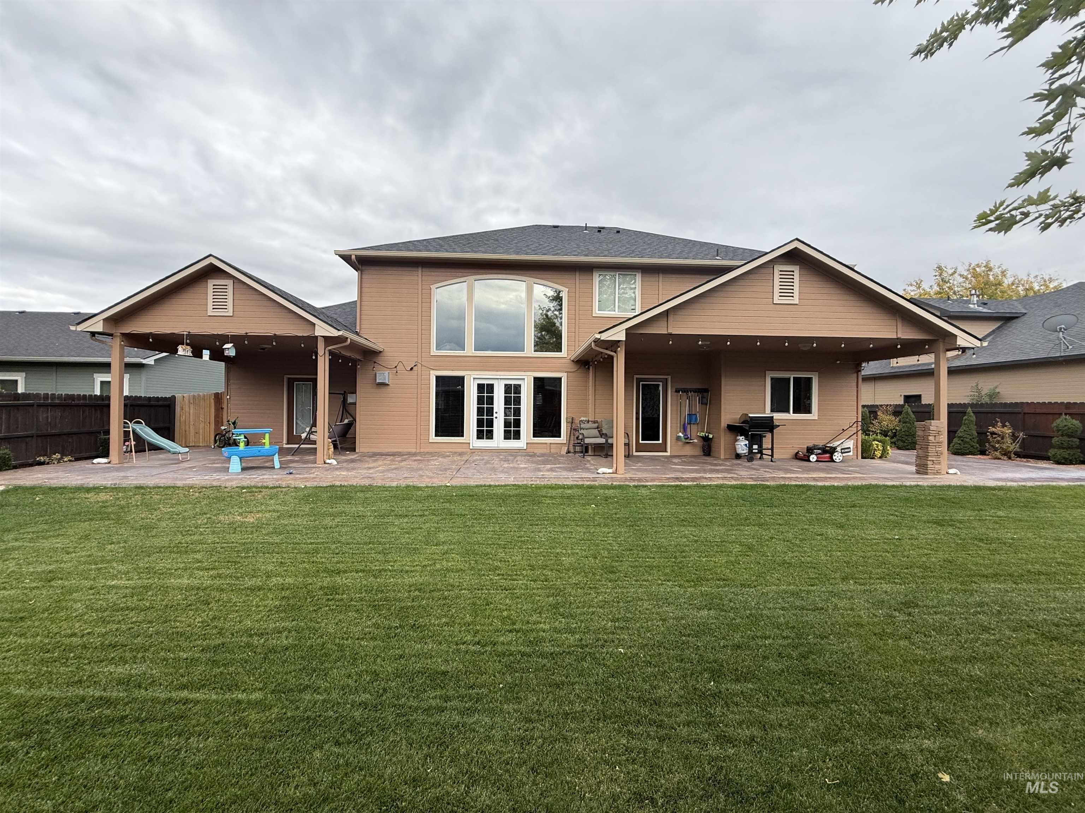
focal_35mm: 14
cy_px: 406
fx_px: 439
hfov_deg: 102.1
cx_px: 542
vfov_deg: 85.7
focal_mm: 2.22
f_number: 2.2
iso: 64
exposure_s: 1/510
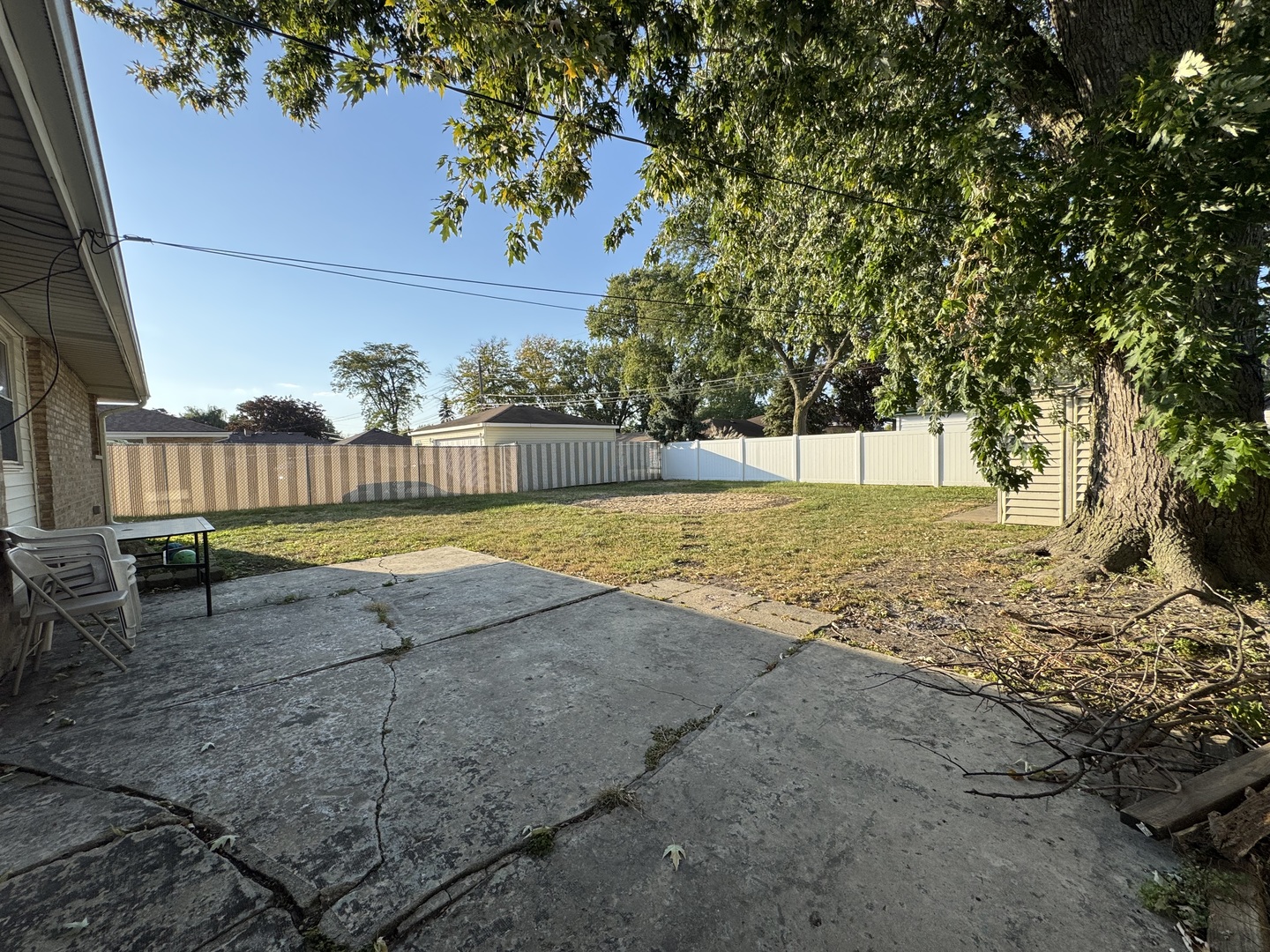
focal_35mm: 14
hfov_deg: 102.1
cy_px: 476
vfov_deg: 85.7
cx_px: 635
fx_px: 514
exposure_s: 1/879
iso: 40
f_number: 2.2
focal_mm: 2.22
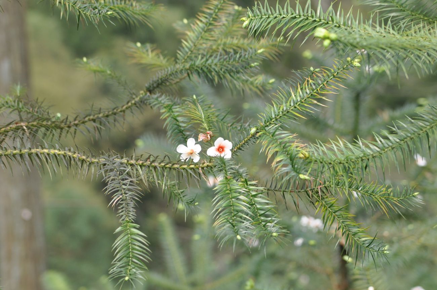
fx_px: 1364
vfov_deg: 12.1
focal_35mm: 112
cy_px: 145
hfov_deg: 18.2
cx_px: 218
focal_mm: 75
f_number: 4.5
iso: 400
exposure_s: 1/1000
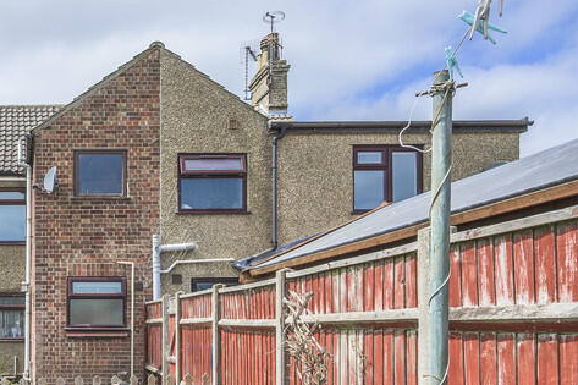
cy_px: 252
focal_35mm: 40
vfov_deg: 33.1
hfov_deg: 42.5
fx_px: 643
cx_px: 13
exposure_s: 1/250
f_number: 9
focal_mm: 18.5
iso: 100
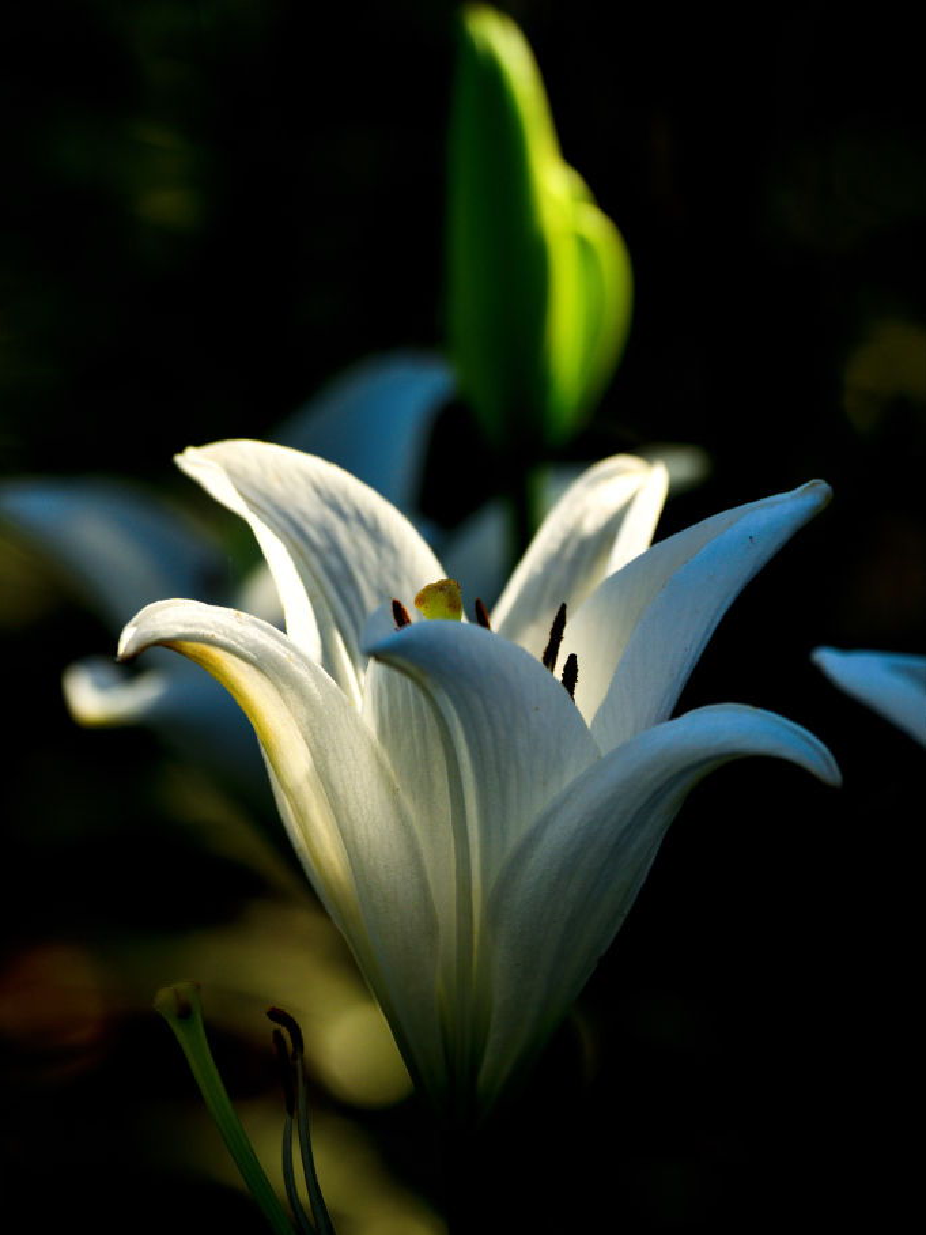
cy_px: 652
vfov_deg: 4.6
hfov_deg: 3.4
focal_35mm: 434
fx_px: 15480
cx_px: 463
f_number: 7.1
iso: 400
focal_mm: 400
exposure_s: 1/800
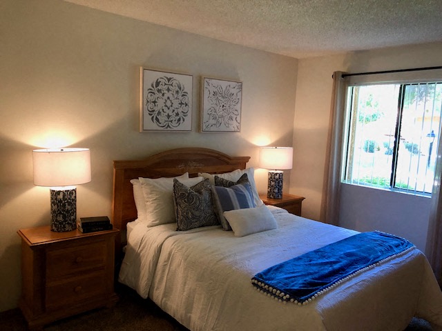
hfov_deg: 61.7
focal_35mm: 29
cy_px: 166
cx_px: 221
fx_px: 370
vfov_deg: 48.2
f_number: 1.8
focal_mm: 3.99
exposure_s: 1/15
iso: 64
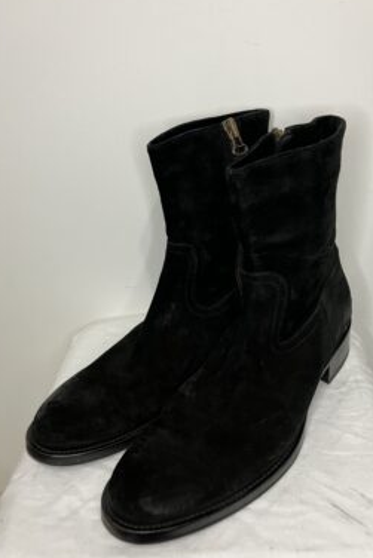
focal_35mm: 31
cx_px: 205
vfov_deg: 60.3
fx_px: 481
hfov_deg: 42.3
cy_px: 276
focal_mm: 3.99
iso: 80
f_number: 1.8
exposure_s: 1/50
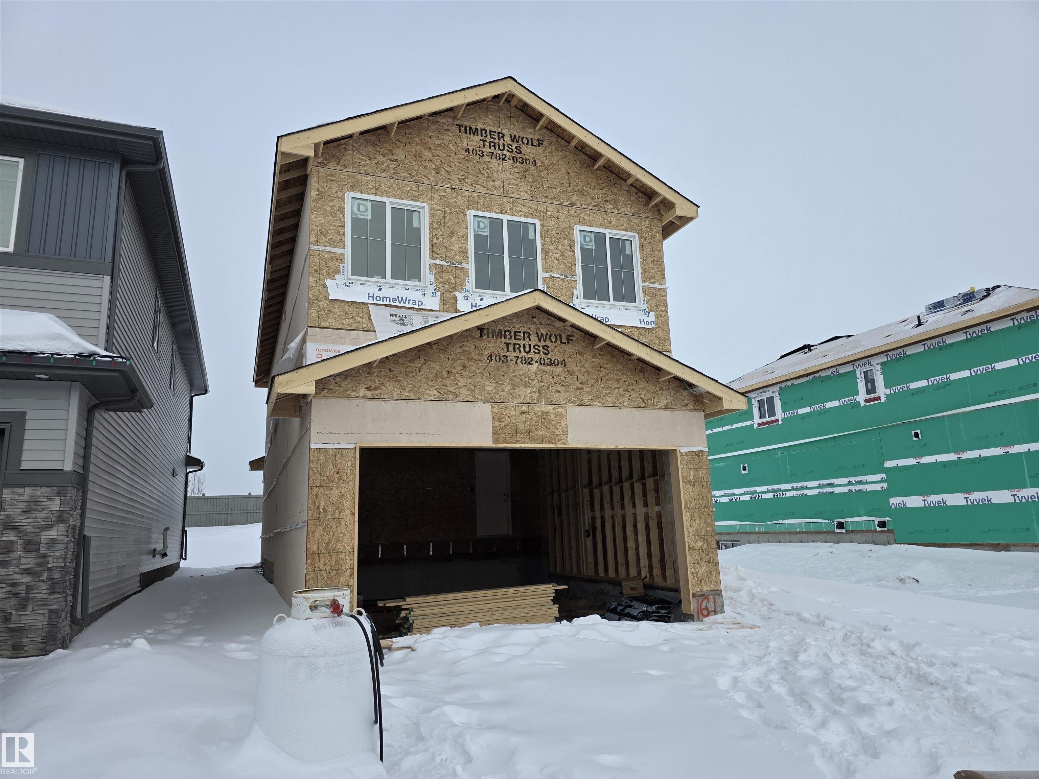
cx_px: 520
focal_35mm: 23
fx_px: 690
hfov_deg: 73.9
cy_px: 390
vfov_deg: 58.9
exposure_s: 1/4434
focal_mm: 6.3
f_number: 1.7
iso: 80
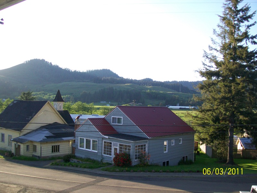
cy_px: 96
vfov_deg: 39.7
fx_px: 267
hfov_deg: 51.4
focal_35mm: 36
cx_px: 128
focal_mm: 6
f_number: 2.7
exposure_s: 1/320
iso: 64
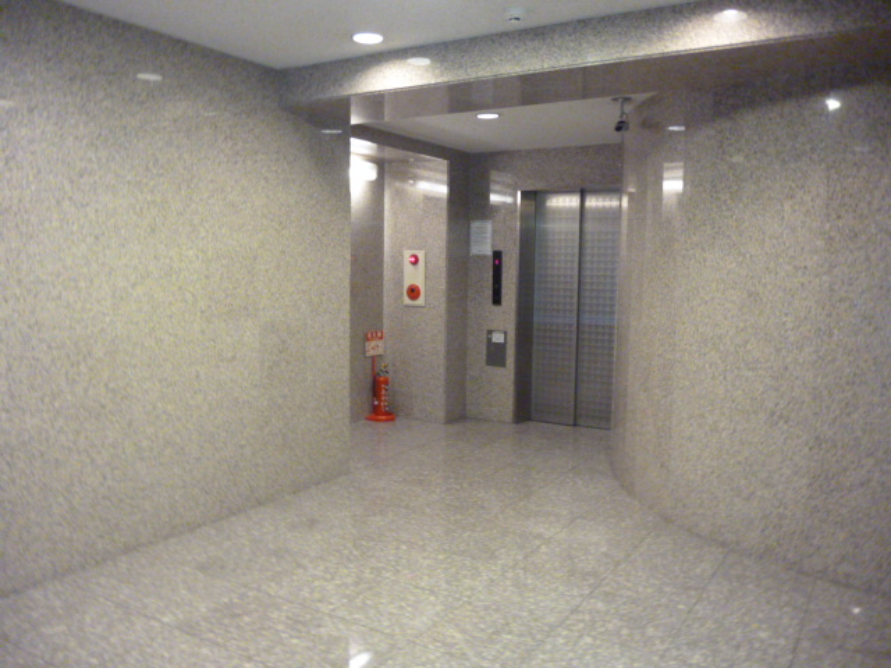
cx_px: 446
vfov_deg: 49.7
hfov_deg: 63.4
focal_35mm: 28
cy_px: 334
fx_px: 721
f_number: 3.1
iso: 800
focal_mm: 5
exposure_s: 1/25
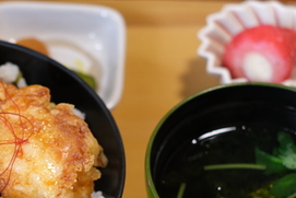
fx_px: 1094
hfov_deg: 15.3
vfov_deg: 10.2
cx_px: 56
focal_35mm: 133
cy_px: 199
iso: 800
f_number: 2.8
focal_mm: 35
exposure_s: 1/60
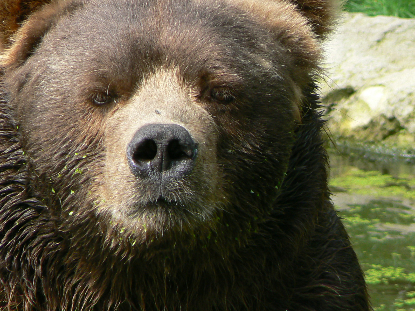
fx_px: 7121
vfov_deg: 2.5
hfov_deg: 3.3
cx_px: 208
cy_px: 156
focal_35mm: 594
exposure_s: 1/200
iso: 100
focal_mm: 72
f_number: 5.6
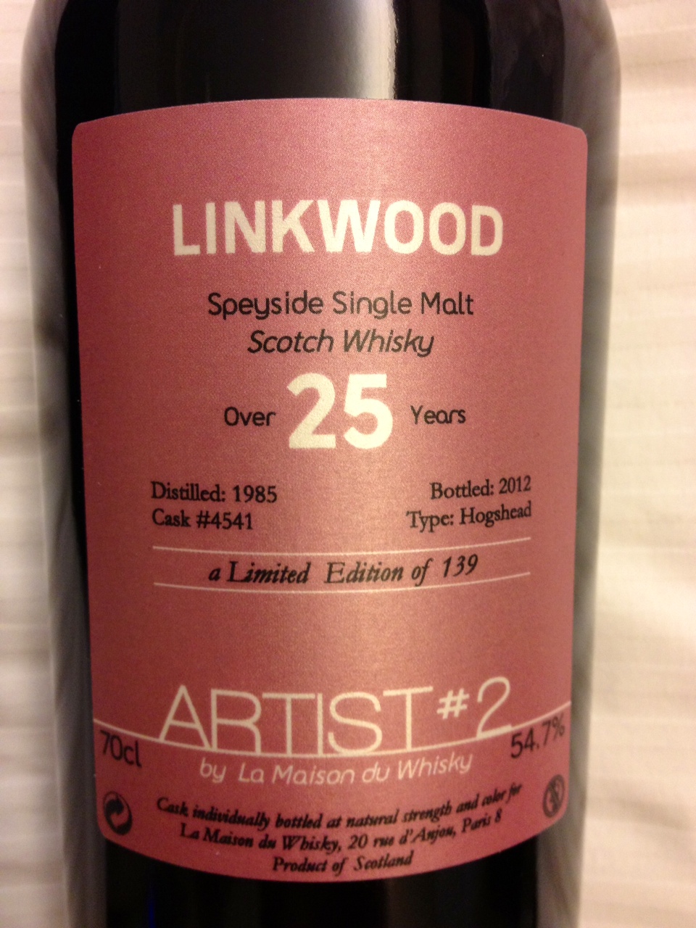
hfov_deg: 40.7
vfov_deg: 52.6
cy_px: 464
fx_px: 938
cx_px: 348
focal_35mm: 35
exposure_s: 1/20
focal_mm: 4.28
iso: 160
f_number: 2.4
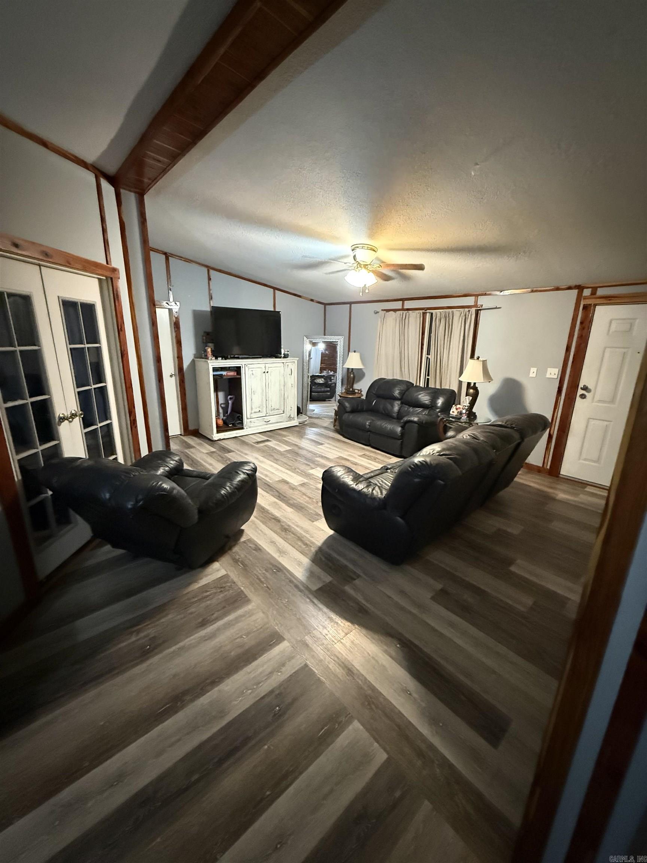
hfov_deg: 85.7
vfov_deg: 102.1
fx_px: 349
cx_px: 324
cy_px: 432
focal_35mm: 14
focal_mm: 2.22
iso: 1250
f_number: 2.2
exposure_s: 1/60
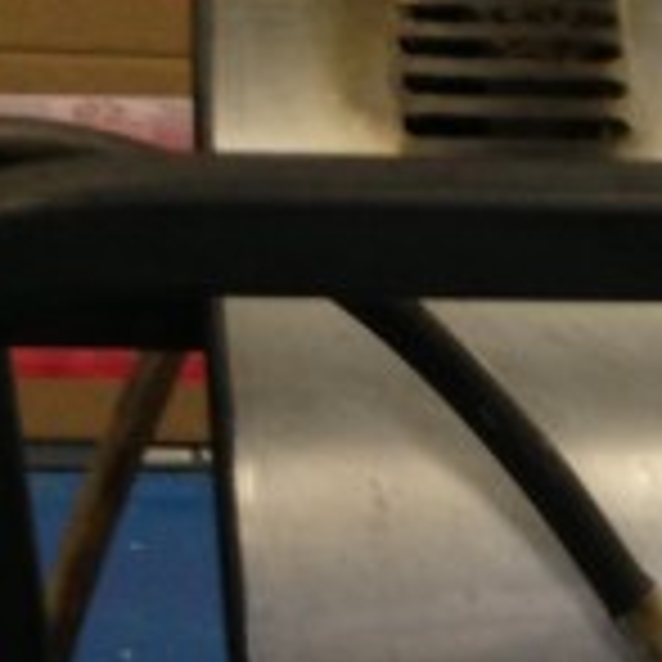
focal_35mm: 159
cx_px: 1247
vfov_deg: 10.4
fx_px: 3440
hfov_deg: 10.3
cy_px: 1121
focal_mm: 4.13
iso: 160
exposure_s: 1/20
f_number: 2.4
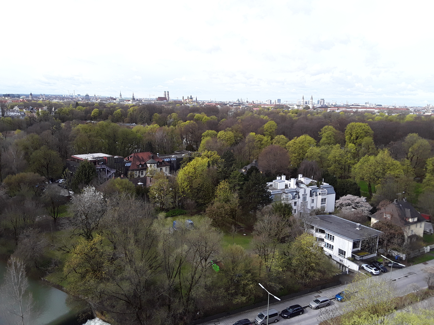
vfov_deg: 51.4
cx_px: 217
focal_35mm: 27
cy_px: 162
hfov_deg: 65.3
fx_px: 339
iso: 40
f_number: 1.9
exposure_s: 1/901
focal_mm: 2.91
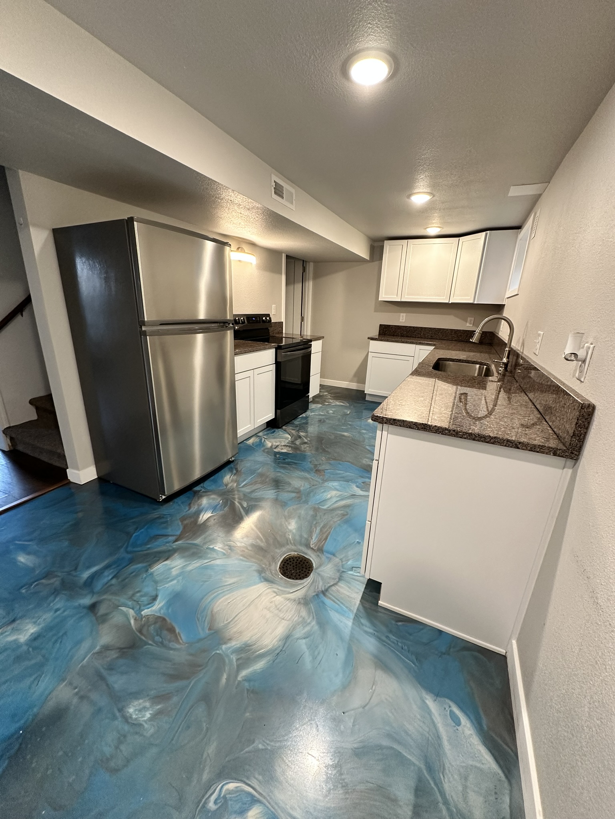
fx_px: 332
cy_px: 410
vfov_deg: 102.1
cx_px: 308
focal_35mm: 14
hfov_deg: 85.7
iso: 200
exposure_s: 1/60
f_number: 2.2
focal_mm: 2.22
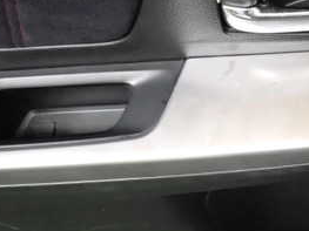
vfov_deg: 25.5
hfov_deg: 31.6
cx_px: 297
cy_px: 72
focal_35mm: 57
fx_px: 509
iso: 2500
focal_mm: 4.5
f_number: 2
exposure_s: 1/160
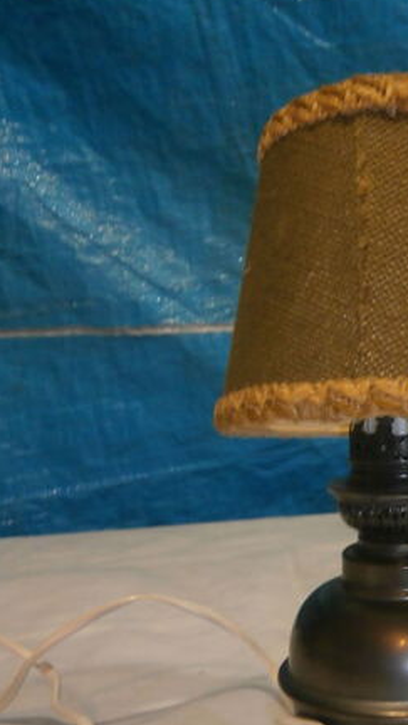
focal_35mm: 42
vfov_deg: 47.2
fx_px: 808
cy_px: 512
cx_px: 400
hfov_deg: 26.9
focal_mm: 4.7
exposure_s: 1/30
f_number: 2.8
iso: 200
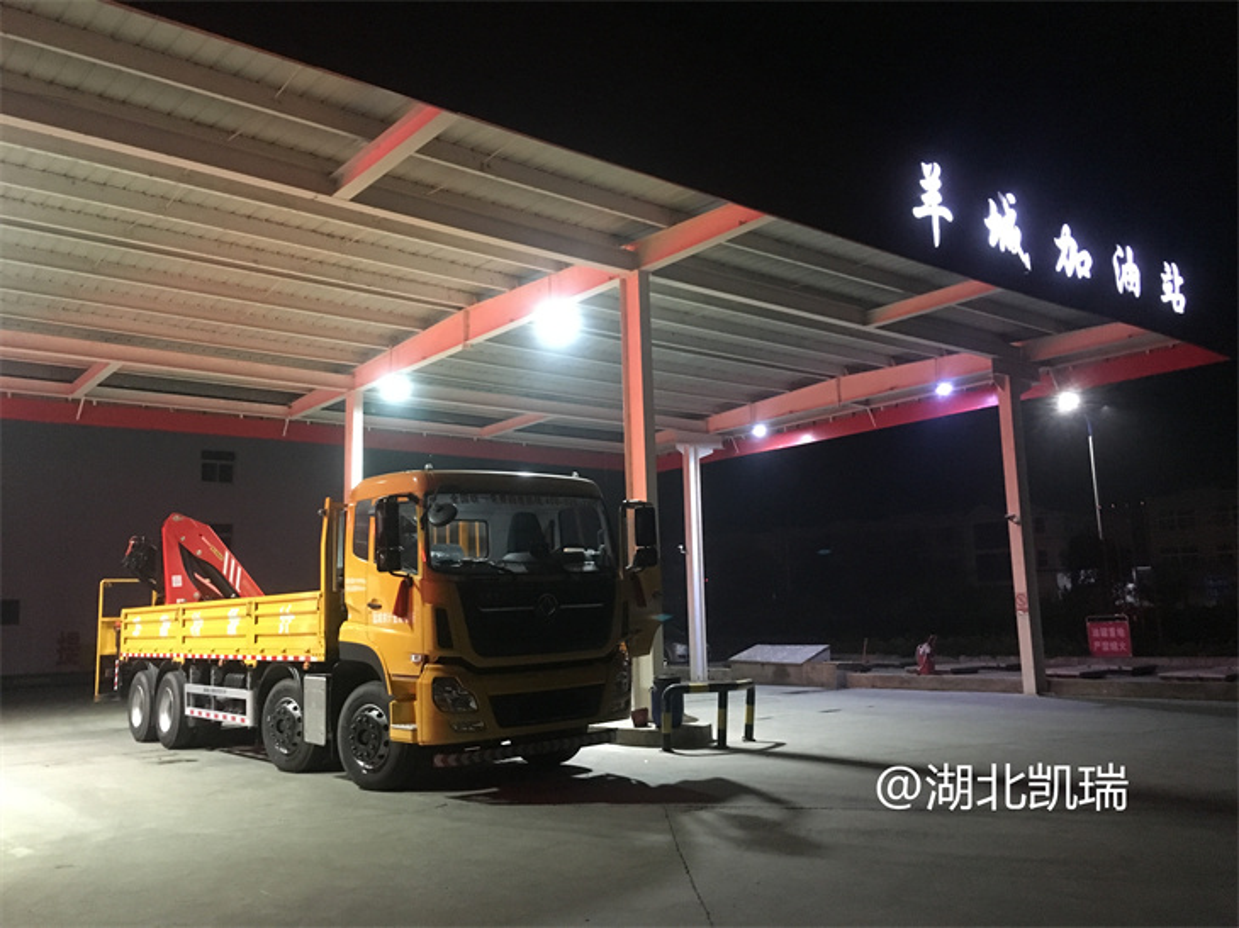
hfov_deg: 61.7
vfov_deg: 48.2
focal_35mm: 29
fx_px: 1038
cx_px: 620
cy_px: 464
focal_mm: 4.15
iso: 320
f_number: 2.2
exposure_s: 1/17
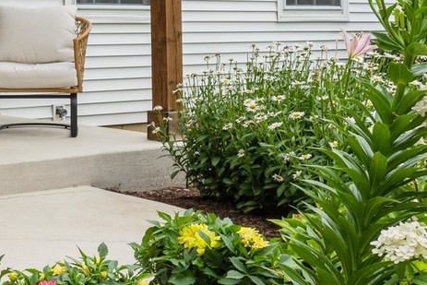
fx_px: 1246
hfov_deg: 18.6
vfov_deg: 12.9
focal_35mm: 105
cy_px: 23
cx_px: -57
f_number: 8
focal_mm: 30
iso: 400
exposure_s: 1/250
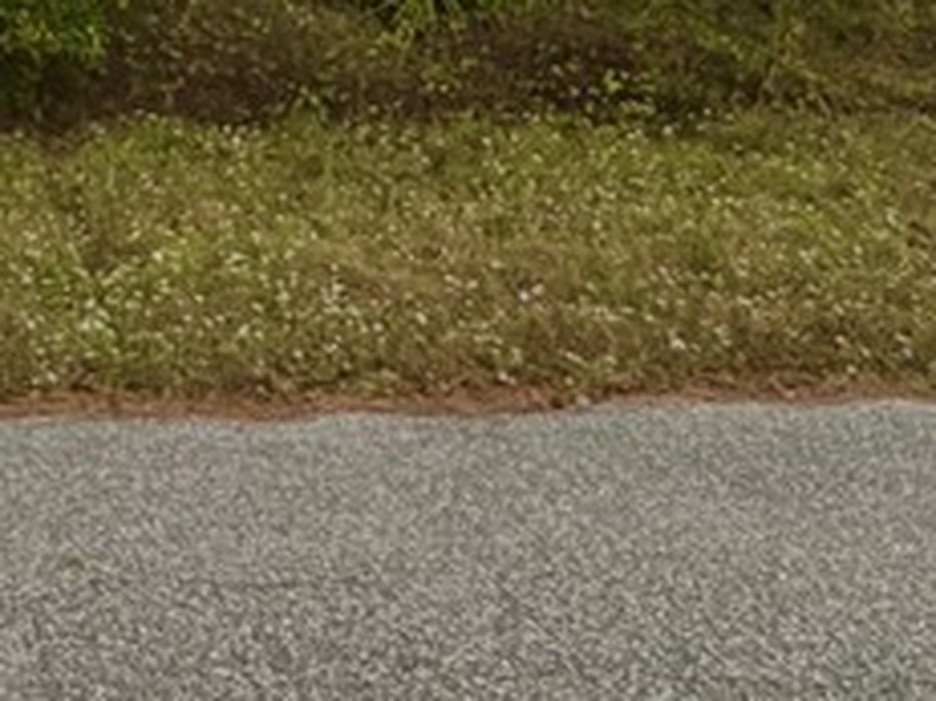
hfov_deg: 25.2
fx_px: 1676
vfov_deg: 17.1
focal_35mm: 62
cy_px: -713
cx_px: -393
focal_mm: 2.22
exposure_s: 1/1078
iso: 40
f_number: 2.2
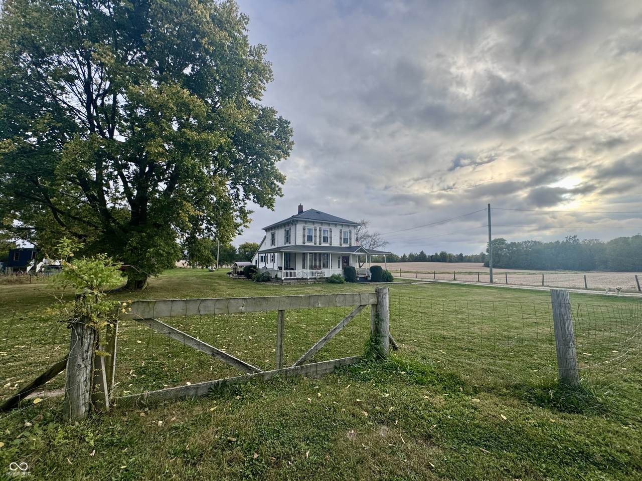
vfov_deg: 85.7
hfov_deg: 102.1
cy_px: 240
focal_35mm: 14
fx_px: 260
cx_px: 321
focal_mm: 2.22
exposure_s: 1/763
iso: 50
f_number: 2.2
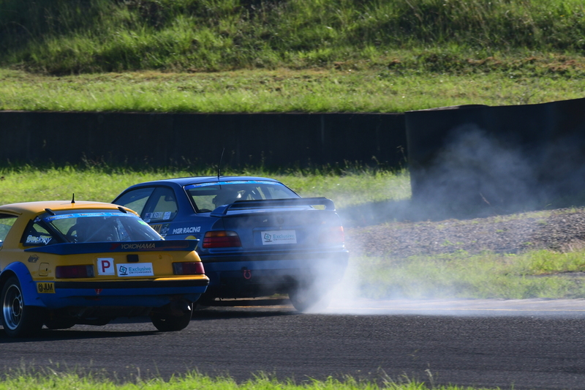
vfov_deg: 1.8
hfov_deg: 2.8
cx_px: 292
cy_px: 195
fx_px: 12184
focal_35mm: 750
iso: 500
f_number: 11
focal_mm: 500
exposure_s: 1/640
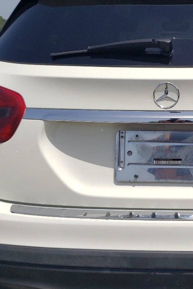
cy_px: 117
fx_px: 482
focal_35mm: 60
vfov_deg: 33.3
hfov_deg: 22.1
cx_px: 174
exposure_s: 1/10000
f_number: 1.5
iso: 50
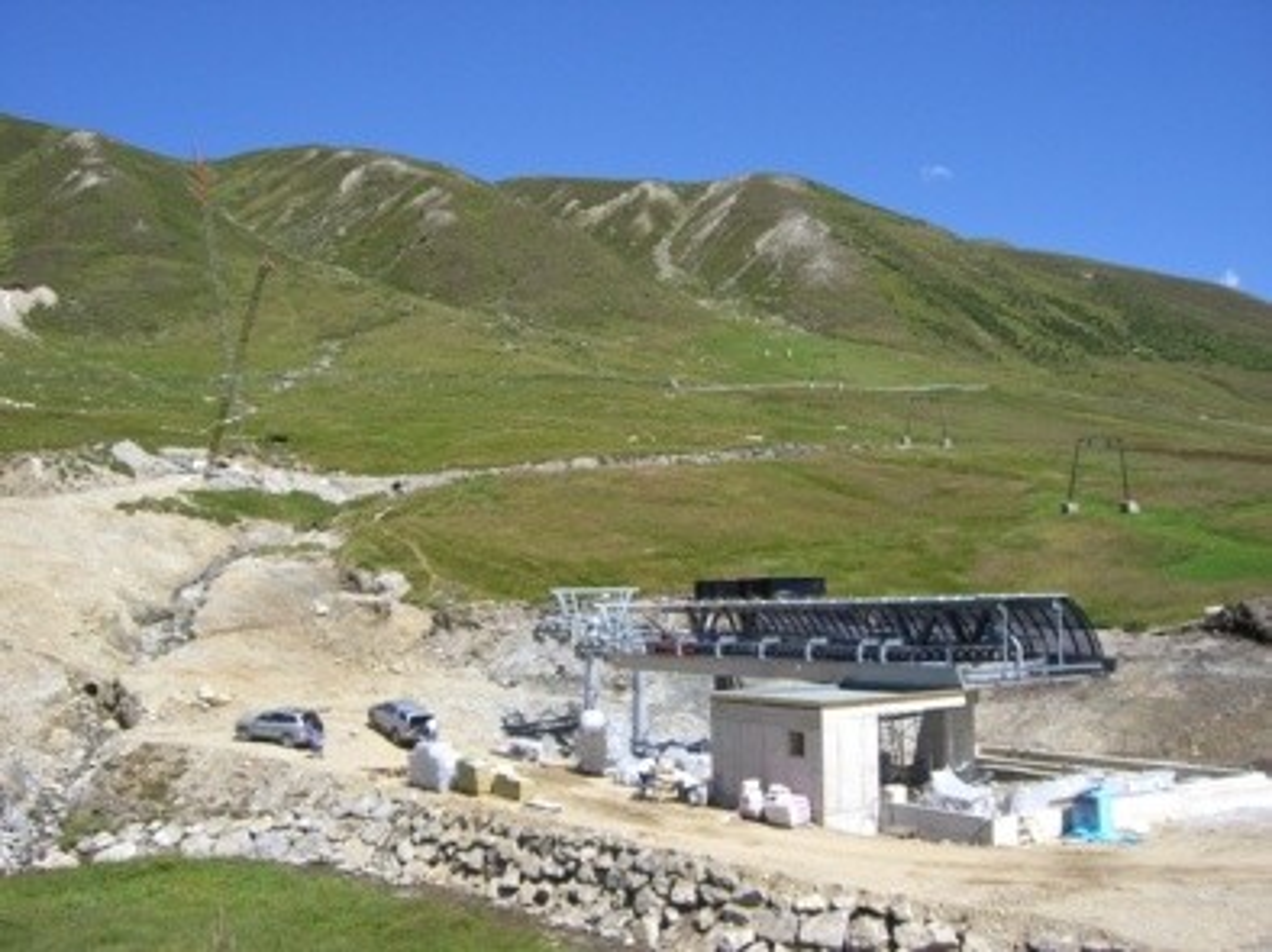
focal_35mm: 38
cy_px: 476
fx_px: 1395
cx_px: 636
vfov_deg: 37.7
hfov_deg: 49.0
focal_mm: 6.2
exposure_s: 1/500
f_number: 4.3
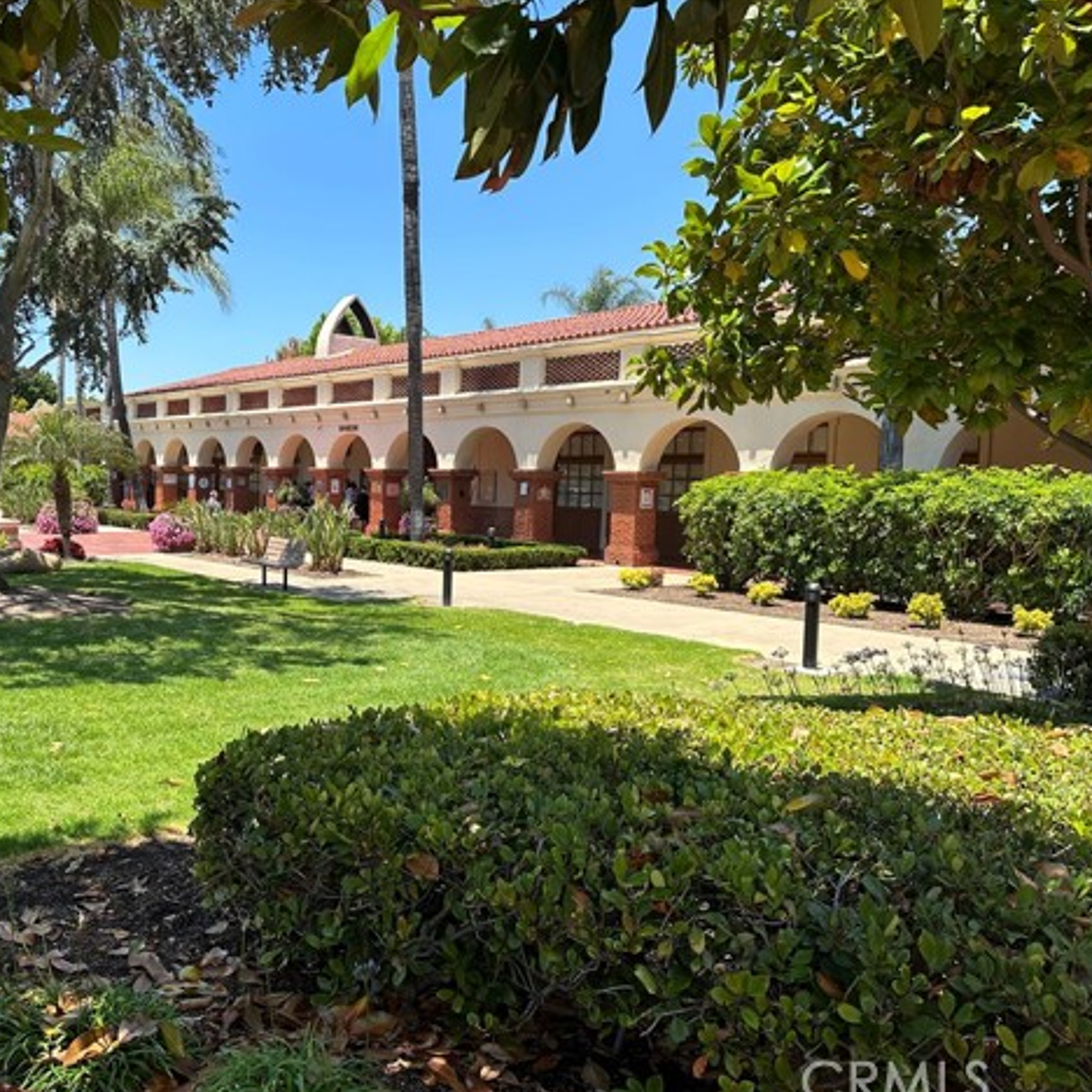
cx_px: 380
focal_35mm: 29
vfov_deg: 55.6
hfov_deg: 54.7
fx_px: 1035
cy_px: 555
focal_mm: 6.86
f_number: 1.78
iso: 80
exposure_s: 1/2299
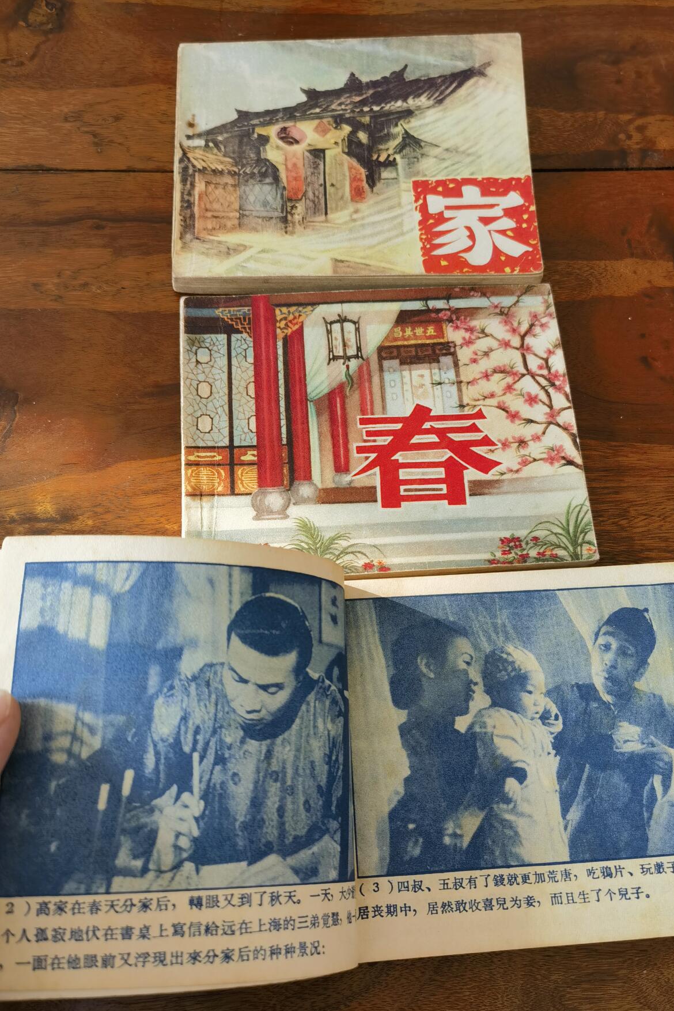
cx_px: 370
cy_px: 499
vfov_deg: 58.7
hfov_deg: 41.1
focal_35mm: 32
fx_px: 899
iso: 80
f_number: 1.9
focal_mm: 6.67
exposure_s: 1/120
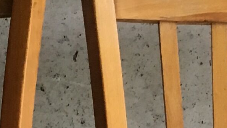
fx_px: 1288
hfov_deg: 10.1
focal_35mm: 214
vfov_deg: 5.4
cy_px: 381
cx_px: 58
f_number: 2.2
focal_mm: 4.15
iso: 64
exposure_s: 1/33
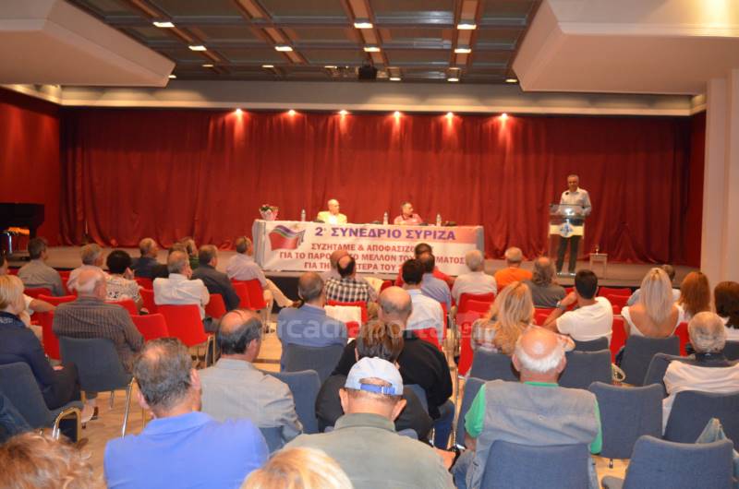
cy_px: 244
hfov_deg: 49.6
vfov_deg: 34.1
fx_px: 799
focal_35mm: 39
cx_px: 370
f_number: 4
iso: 3200
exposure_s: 1/60
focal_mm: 26
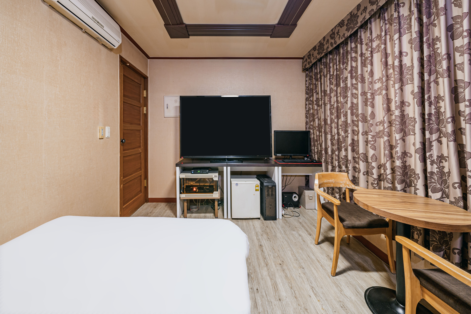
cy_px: 157
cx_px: 236
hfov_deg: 112.6
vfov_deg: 90.0
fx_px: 157
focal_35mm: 12
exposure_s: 1.6
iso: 400
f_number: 10
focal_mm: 12
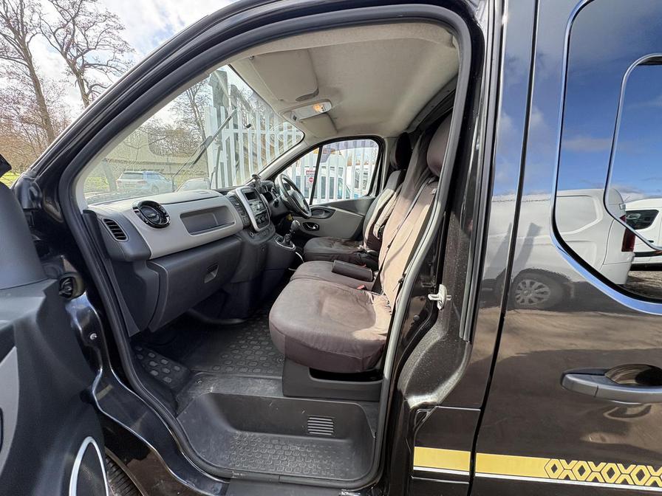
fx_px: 268
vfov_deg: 85.7
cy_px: 248
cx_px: 331
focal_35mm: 14
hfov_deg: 102.1
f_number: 2.2
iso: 64
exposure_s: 1/138
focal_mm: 2.22
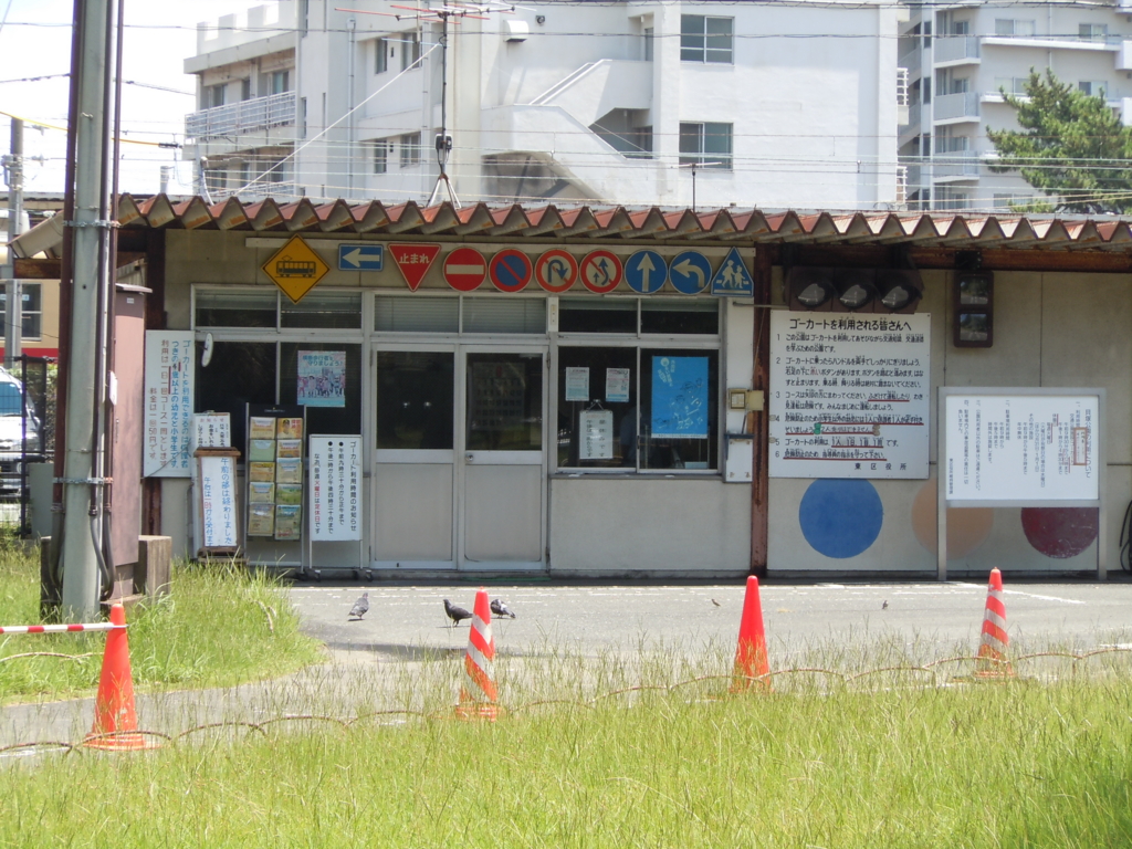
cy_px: 424
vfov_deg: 10.5
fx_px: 4611
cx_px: 566
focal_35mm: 141
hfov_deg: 14.0
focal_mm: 25.3
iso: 100
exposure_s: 1/160
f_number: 5.5
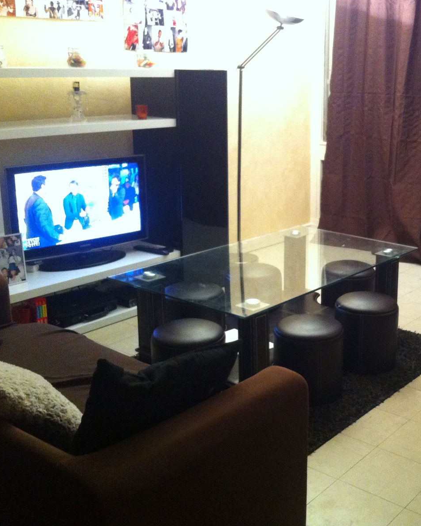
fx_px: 716
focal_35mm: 46
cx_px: 322
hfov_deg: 32.1
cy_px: 262
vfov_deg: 40.3
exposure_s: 1/15
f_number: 2.8
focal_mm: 3.85
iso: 500
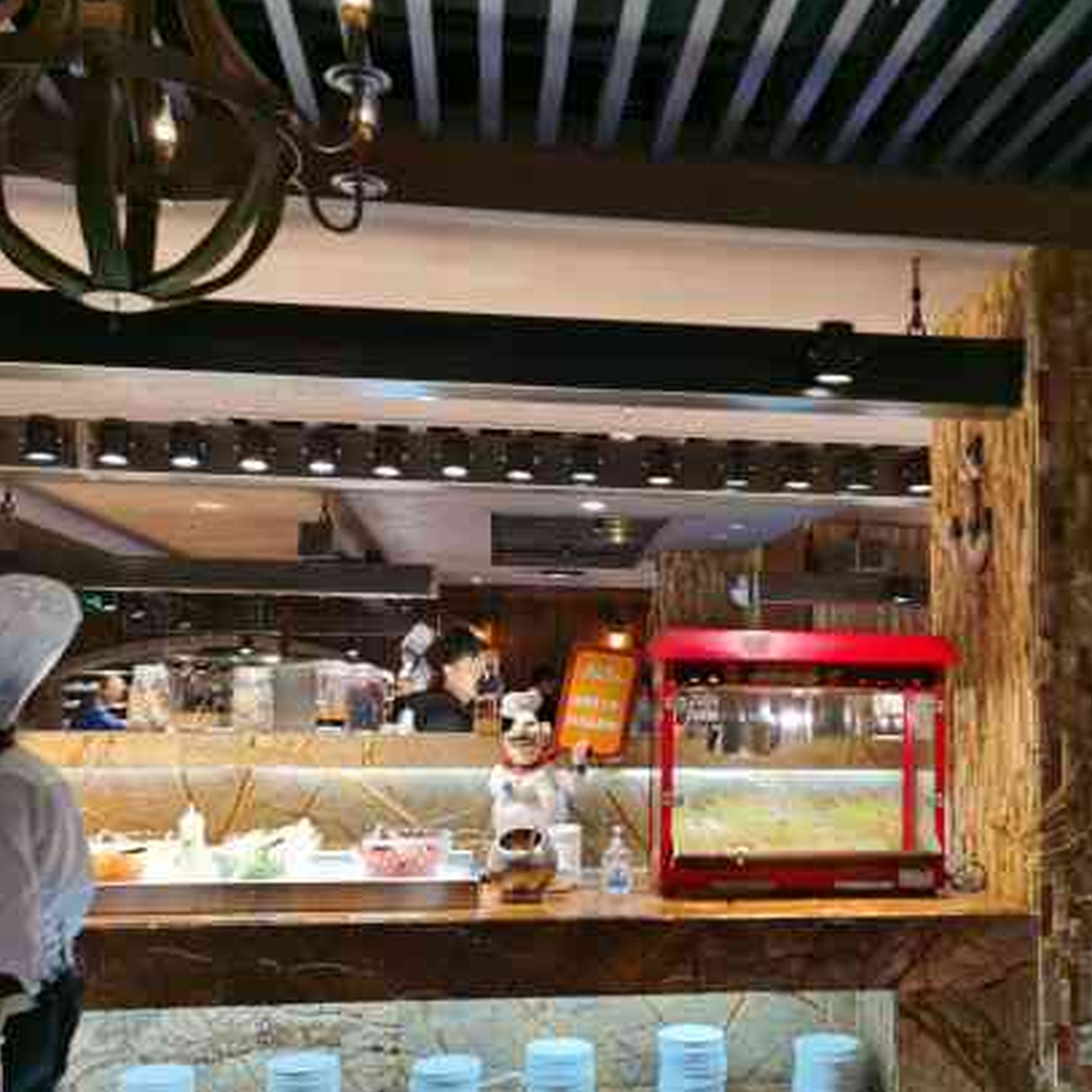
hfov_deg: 40.5
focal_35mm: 41
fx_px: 1463
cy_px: 610
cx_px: 722
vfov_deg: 40.9
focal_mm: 5.56
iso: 100
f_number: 1.6
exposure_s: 1/100
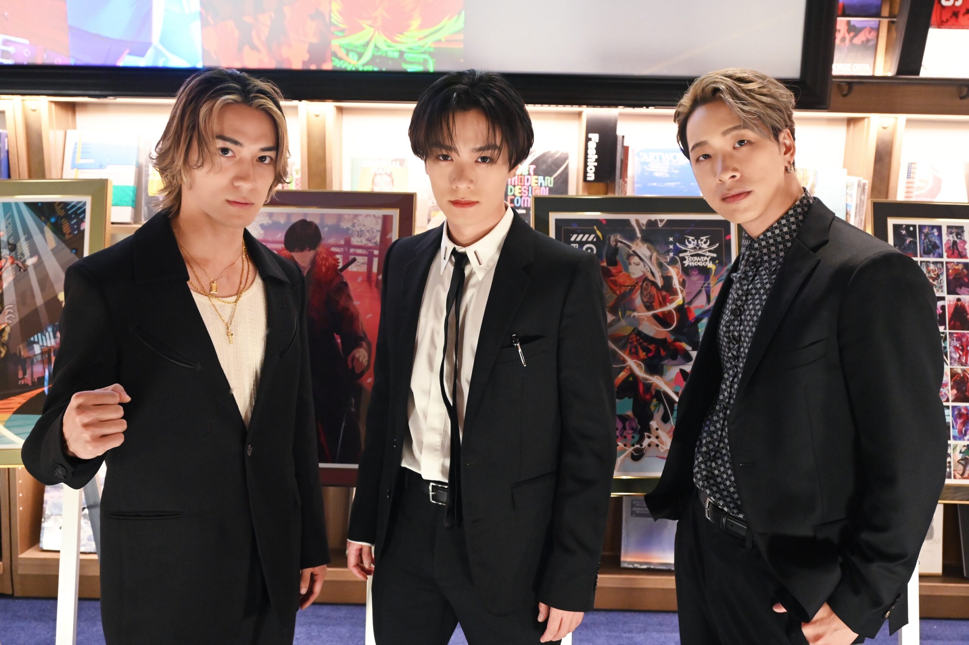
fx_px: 834
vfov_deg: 42.3
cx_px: 484
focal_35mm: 31
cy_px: 322
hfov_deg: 60.3
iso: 5000
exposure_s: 1/100
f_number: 6.3
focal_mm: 31
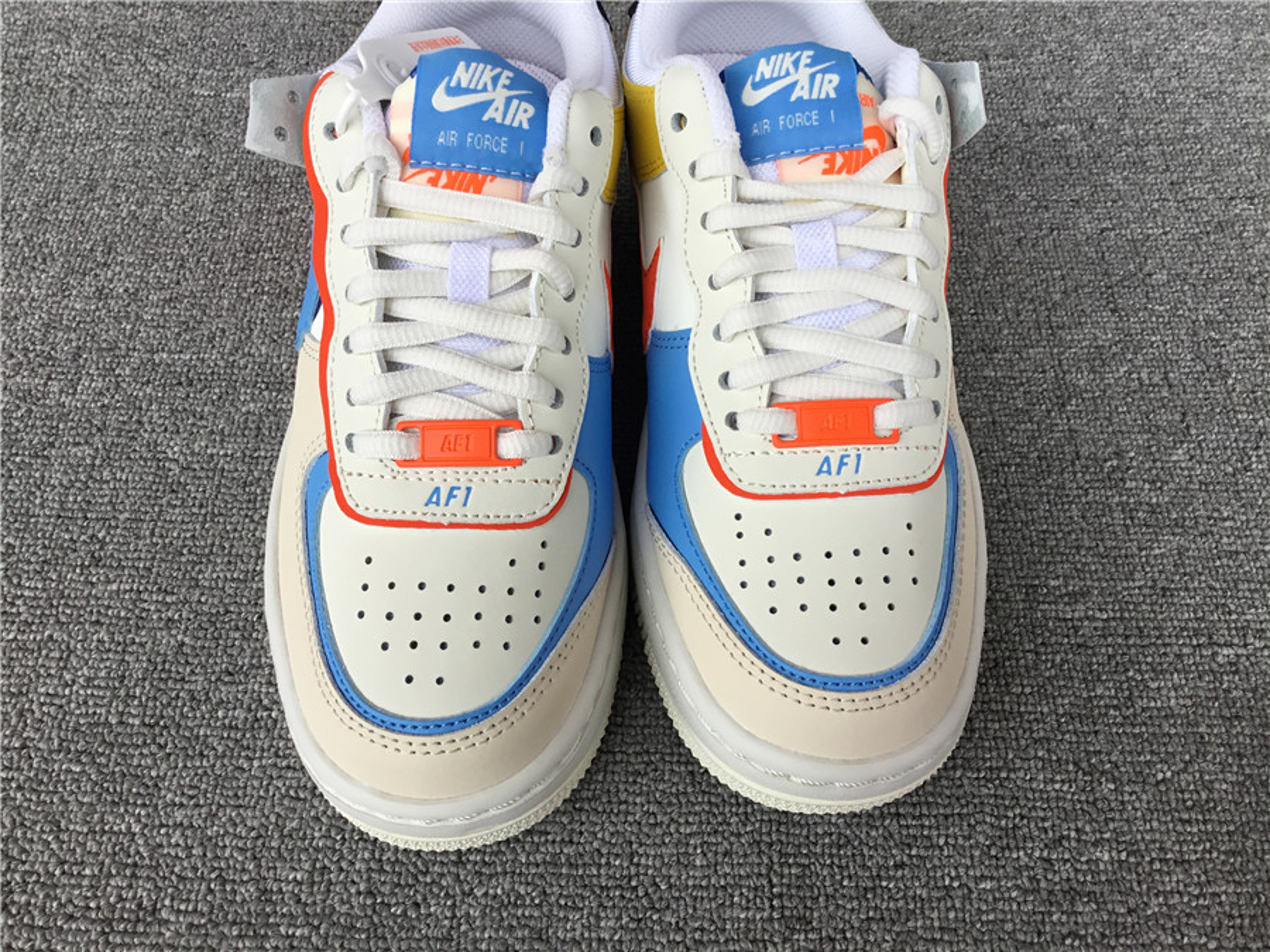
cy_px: 476
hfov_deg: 58.4
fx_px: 1137
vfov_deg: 45.4
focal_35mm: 31
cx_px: 635
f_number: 2.4
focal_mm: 3.3
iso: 25
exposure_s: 1/100
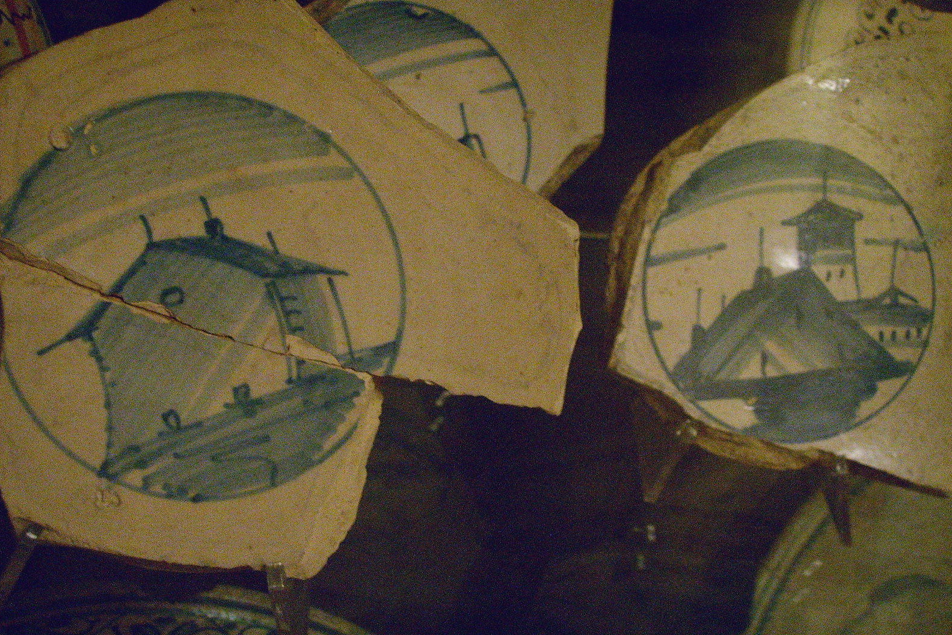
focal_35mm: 41
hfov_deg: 47.4
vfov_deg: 32.6
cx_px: 472
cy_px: 328
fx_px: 1084
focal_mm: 6.6
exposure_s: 1
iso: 150
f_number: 3.5
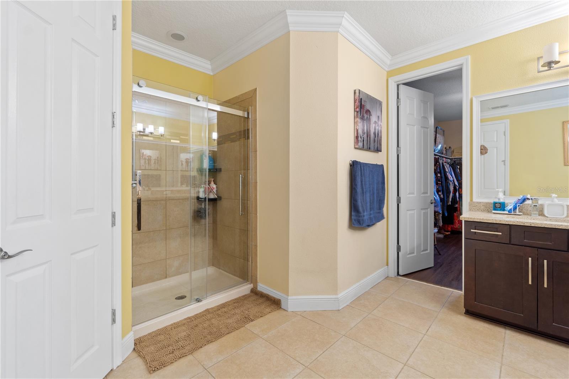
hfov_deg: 100.4
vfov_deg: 77.3
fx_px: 237
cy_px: 190
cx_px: 284
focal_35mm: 15
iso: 100
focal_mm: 10
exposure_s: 2.5
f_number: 8
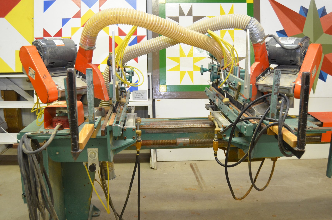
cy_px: 110
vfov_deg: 36.7
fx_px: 331
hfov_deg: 53.2
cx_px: 166
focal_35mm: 36
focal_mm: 24
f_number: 4
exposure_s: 1/60
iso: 1000
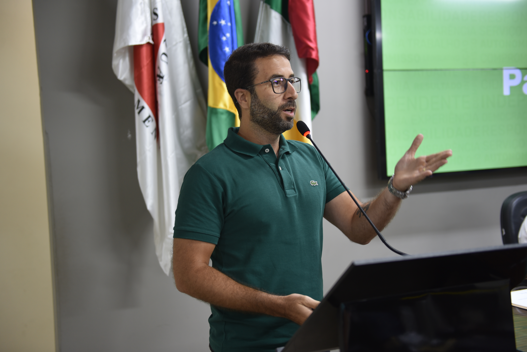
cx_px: 264
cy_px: 176
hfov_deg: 44.5
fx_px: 644
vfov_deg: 30.5
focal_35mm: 44
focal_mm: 44
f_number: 2.8
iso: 400
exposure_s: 1/40
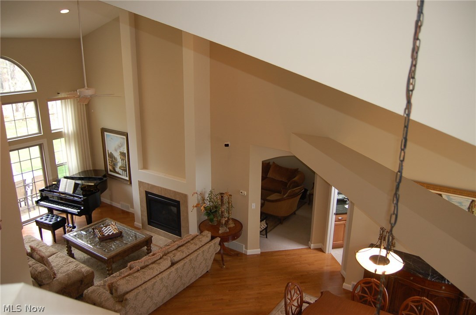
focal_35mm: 27
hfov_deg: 67.5
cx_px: 238
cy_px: 158
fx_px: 356
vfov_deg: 47.8
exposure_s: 1/60
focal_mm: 18
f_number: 3.5
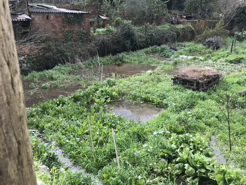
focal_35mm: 28
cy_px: 92
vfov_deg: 49.7
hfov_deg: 63.4
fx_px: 199
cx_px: 123
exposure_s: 1/560
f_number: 1.8
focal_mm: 3.99
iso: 20
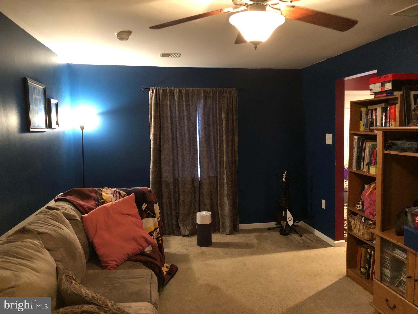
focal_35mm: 28
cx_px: 209
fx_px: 338
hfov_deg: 63.4
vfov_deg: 49.7
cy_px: 157
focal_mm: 4
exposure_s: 1/4
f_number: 1.8
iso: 100
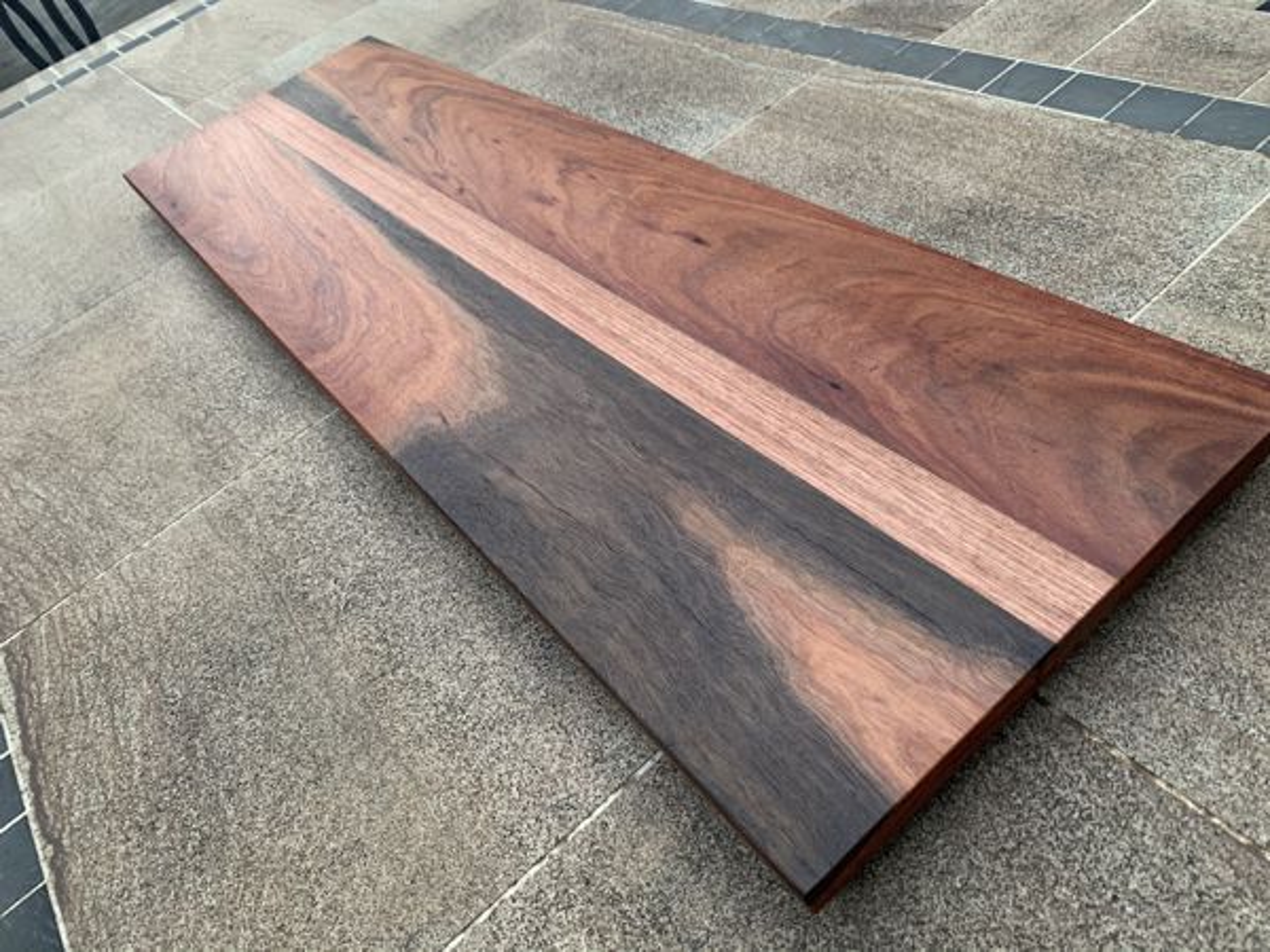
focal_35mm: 26
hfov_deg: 67.3
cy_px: 476
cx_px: 635
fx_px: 954
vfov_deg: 53.1
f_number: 1.8
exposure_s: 1/60
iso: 100
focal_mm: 4.25
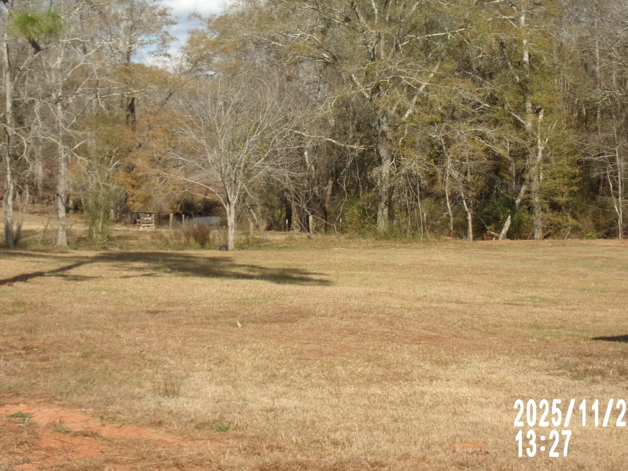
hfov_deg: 29.0
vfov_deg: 21.9
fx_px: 1216
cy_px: 161
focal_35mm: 67
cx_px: 317
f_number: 4.1
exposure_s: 1/640
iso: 80
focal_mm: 8.3
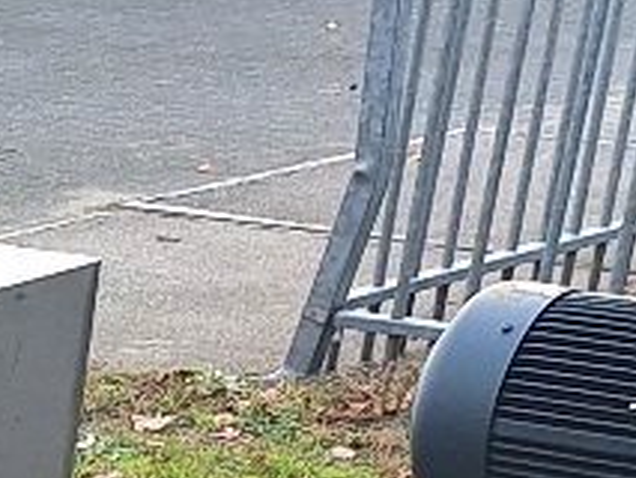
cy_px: 1757
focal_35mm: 176
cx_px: -881
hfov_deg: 9.9
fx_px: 3235
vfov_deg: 6.9
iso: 40
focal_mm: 5.54
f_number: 1.8
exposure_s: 1/323
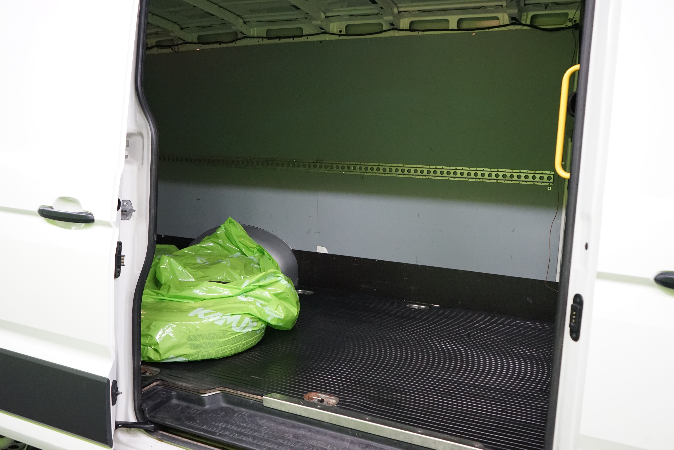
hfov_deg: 65.5
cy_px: 225
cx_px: 337
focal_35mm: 28
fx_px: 524
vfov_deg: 46.4
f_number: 5.6
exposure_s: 1/60
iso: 3200
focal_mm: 28
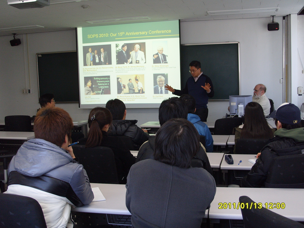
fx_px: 351
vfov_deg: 36.0
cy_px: 114
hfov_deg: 46.8
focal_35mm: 40
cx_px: 152
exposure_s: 1/45
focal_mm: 8.9
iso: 120
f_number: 3
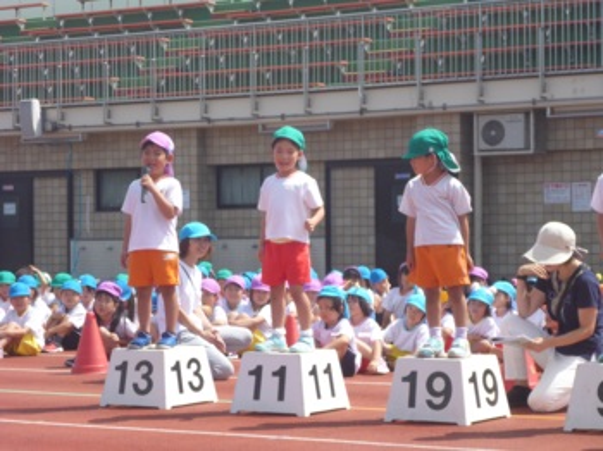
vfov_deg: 13.7
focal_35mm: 108
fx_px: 1880
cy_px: 226
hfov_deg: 18.2
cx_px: 302
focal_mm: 19.2
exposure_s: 1/500
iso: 200
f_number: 5.7
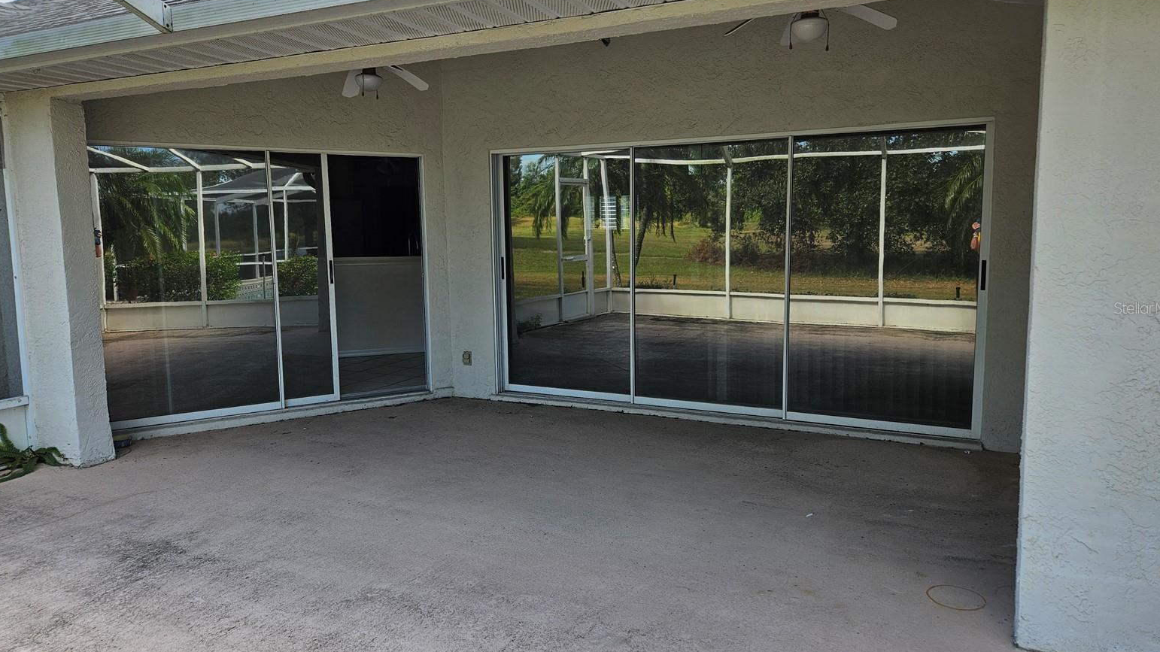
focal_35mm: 26
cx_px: 583
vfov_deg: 44.4
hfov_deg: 71.9
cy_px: 308
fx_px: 800
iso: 25
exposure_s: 1/292
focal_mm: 5.4
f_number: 1.8
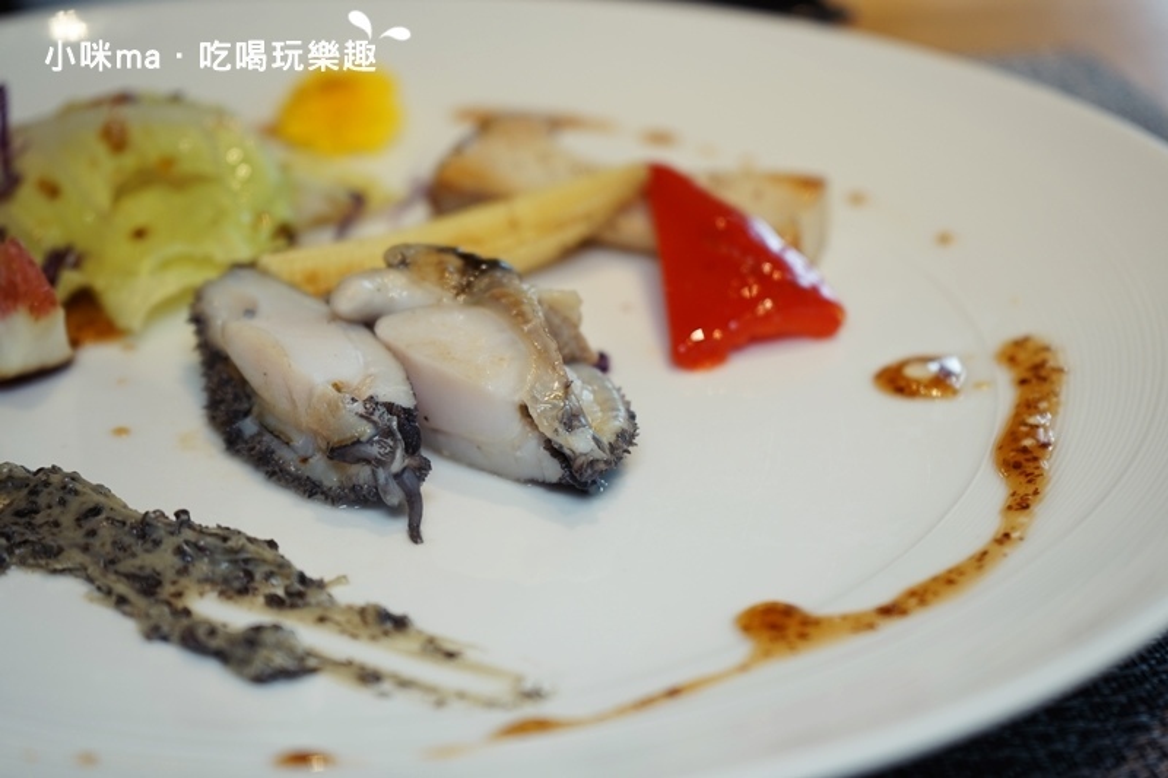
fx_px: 1914
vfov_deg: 23.0
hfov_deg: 33.9
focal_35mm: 59
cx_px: 584
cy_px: 389
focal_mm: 59
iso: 200
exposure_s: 1/60
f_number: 5
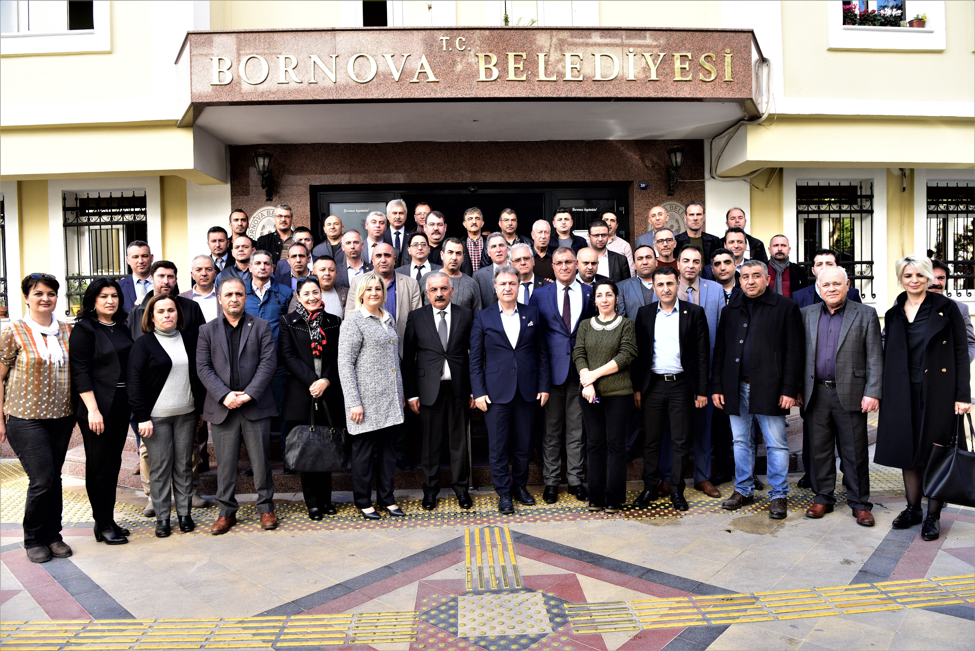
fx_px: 650
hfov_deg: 73.7
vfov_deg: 53.2
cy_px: 326
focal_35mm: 24
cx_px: 488
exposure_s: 1/125
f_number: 4.5
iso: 200
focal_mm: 24
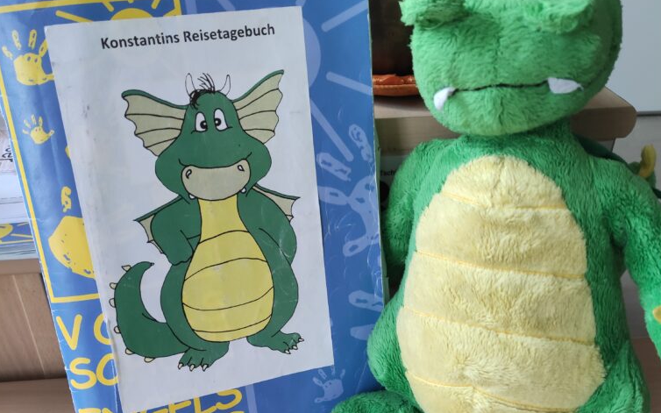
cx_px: 332
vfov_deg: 34.8
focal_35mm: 36
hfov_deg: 54.0
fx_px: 648
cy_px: 288
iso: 711
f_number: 1.89
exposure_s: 1/33
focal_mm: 5.43
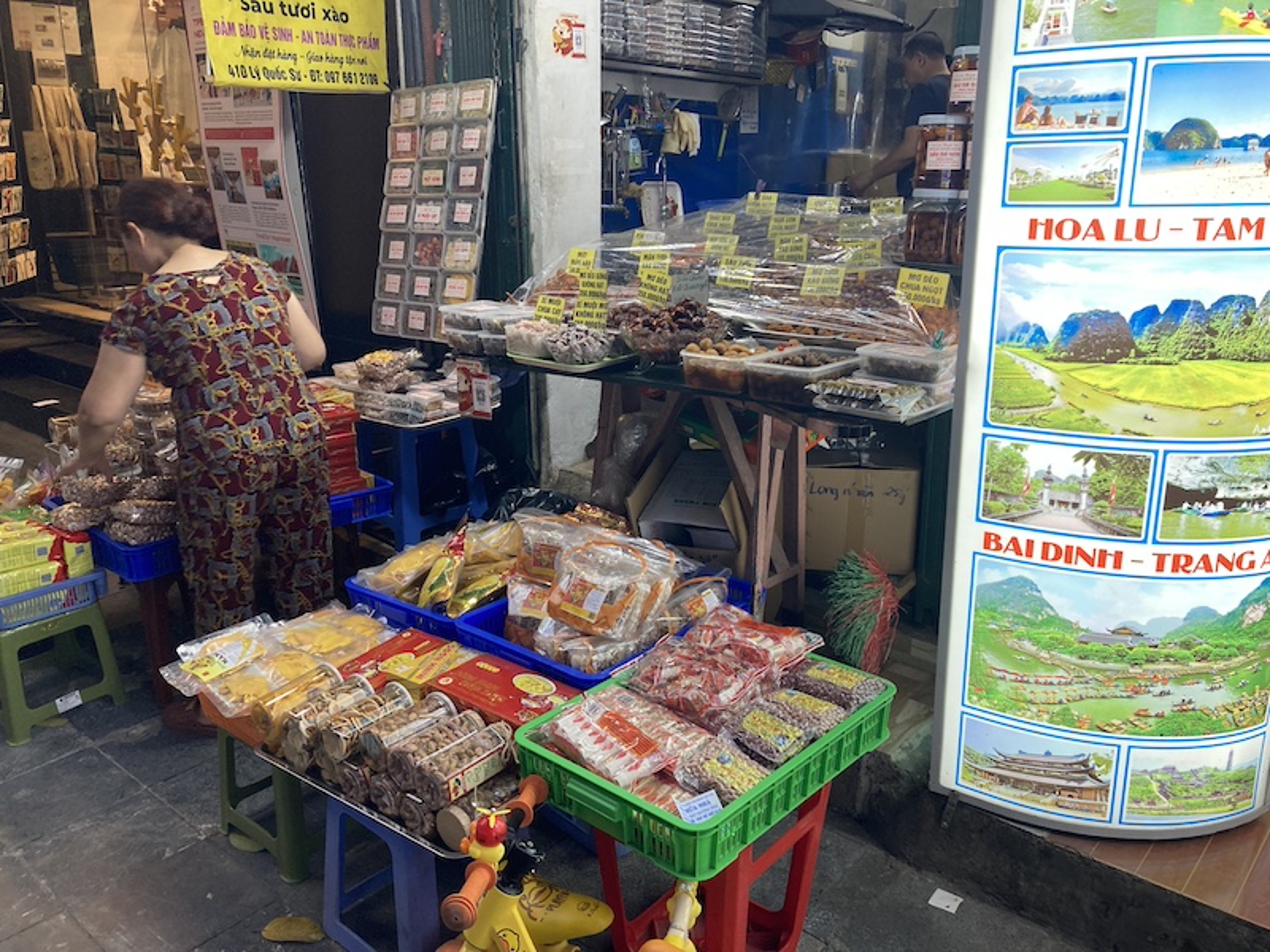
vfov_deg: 49.7
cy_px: 476
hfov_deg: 63.4
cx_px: 635
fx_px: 1027
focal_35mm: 28
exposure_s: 1/101
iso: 64
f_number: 1.8
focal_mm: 3.99
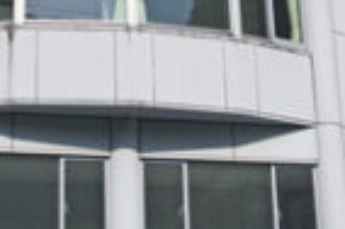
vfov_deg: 11.6
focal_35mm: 114
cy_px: -78
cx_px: 87
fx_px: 1090
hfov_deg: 17.9
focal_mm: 17.5
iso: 200
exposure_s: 1/1250
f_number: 9
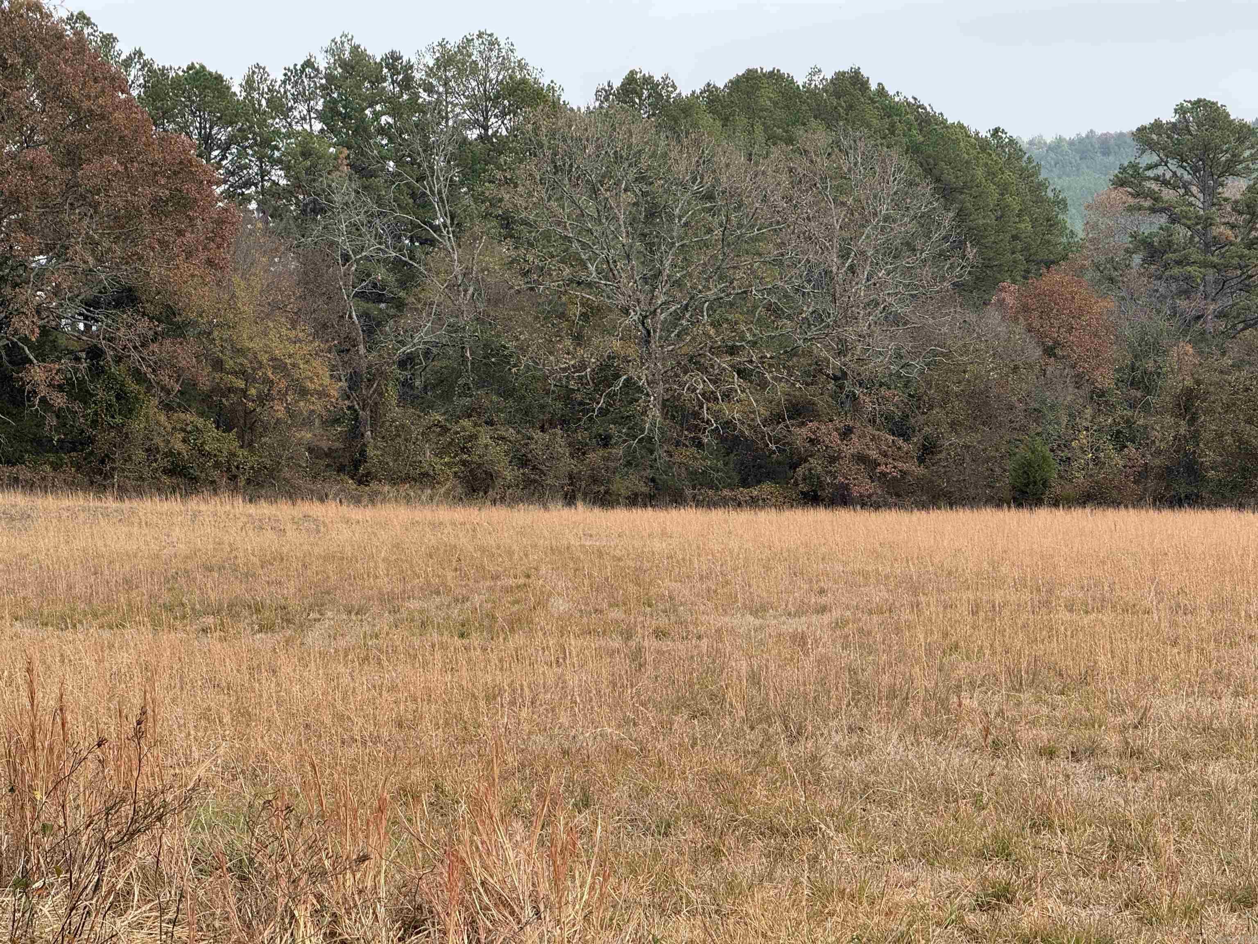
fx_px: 4361
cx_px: 629
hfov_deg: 16.4
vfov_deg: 12.3
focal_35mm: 120
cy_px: 472
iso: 64
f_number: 2.8
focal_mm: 15.66
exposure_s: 1/511
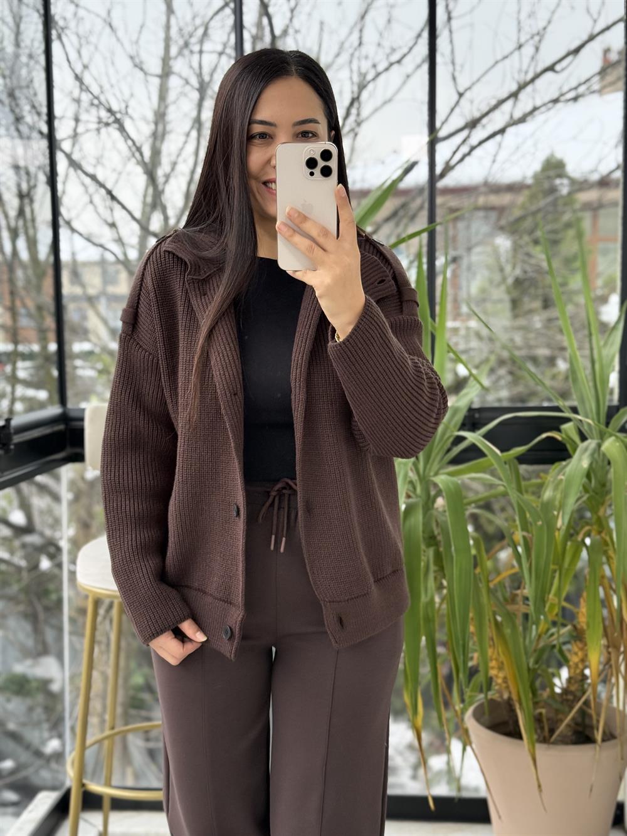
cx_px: 314
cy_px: 418
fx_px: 1159
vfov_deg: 39.7
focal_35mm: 48
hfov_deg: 30.3
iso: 100
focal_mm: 6.76
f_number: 1.78
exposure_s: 1/254
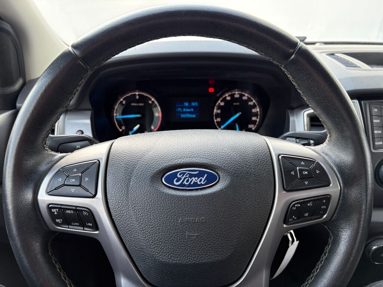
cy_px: 144
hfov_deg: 67.3
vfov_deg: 53.1
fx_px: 288
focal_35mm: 26
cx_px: 192
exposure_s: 1/233
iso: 100
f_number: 1.6
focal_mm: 5.96
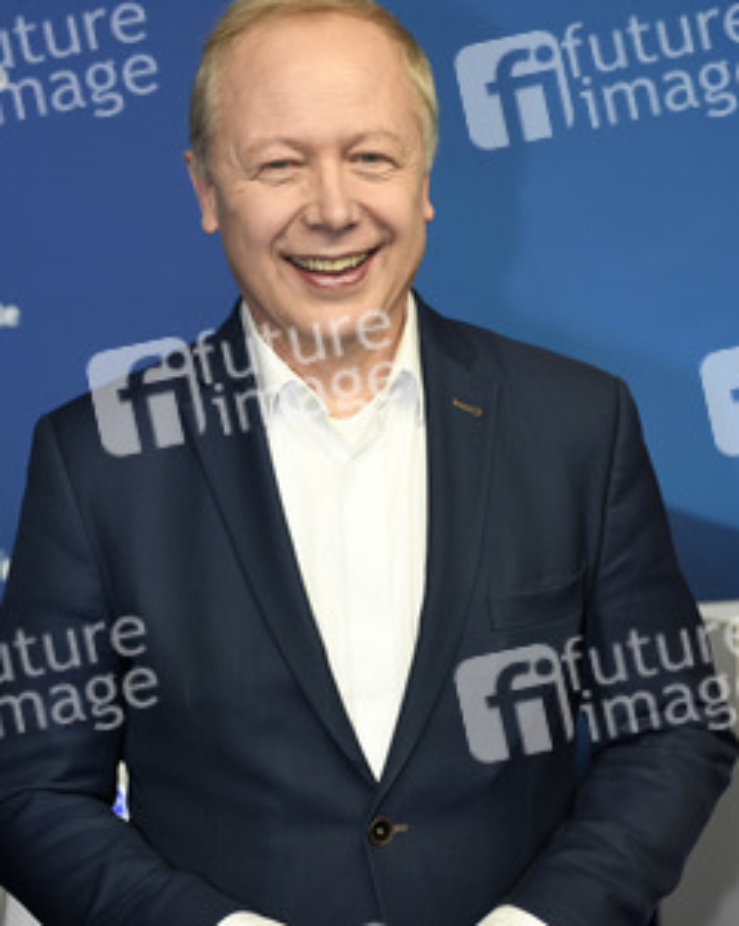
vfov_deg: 22.0
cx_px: 334
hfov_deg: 17.6
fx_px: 2382
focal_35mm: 87
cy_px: 537
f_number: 4
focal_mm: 70
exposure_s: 1/250
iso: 640
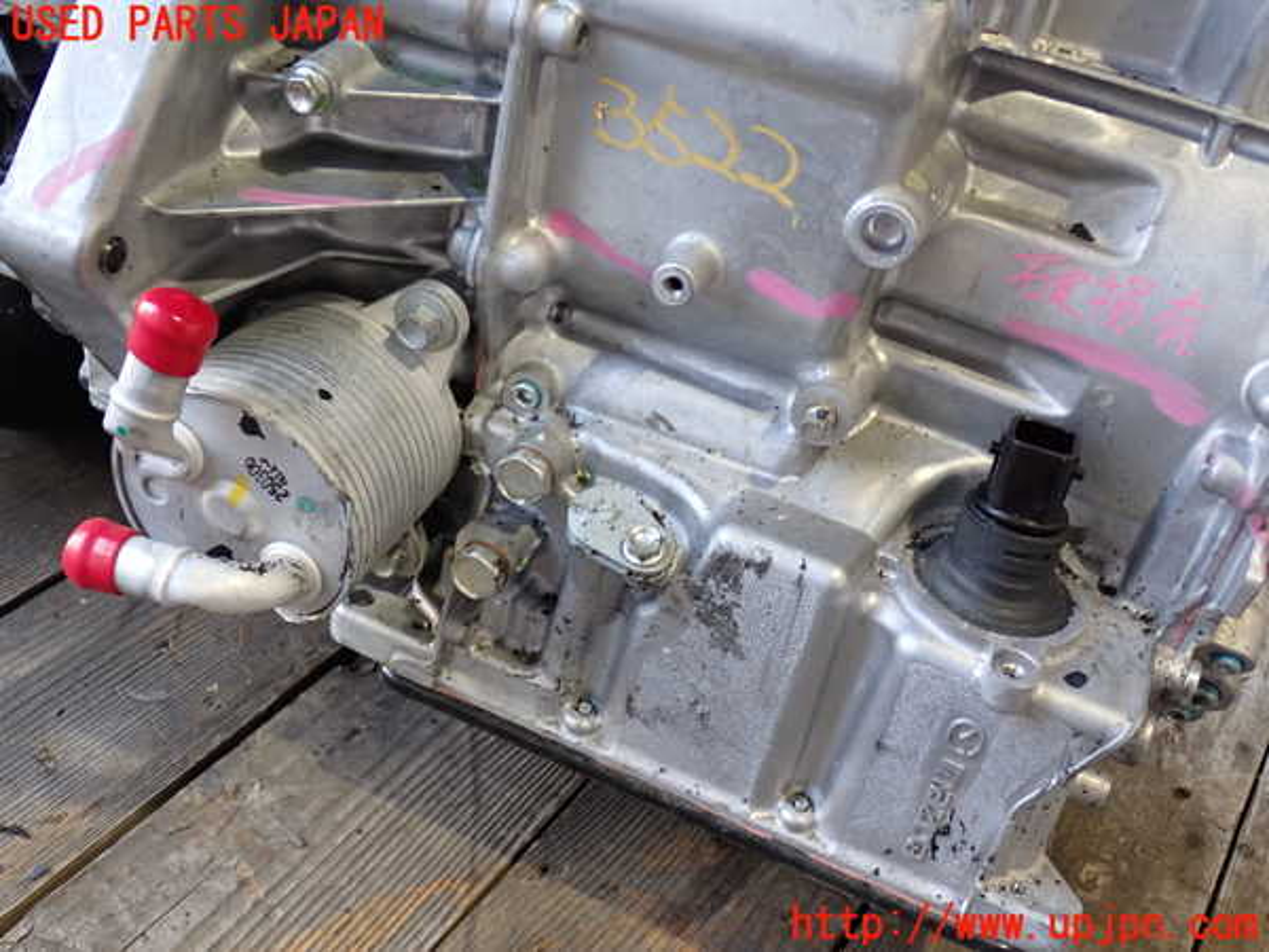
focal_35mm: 38
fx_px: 1393
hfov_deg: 49.0
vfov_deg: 37.7
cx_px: 634
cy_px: 476
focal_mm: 6.83
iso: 250
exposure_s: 1/40
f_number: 2.7
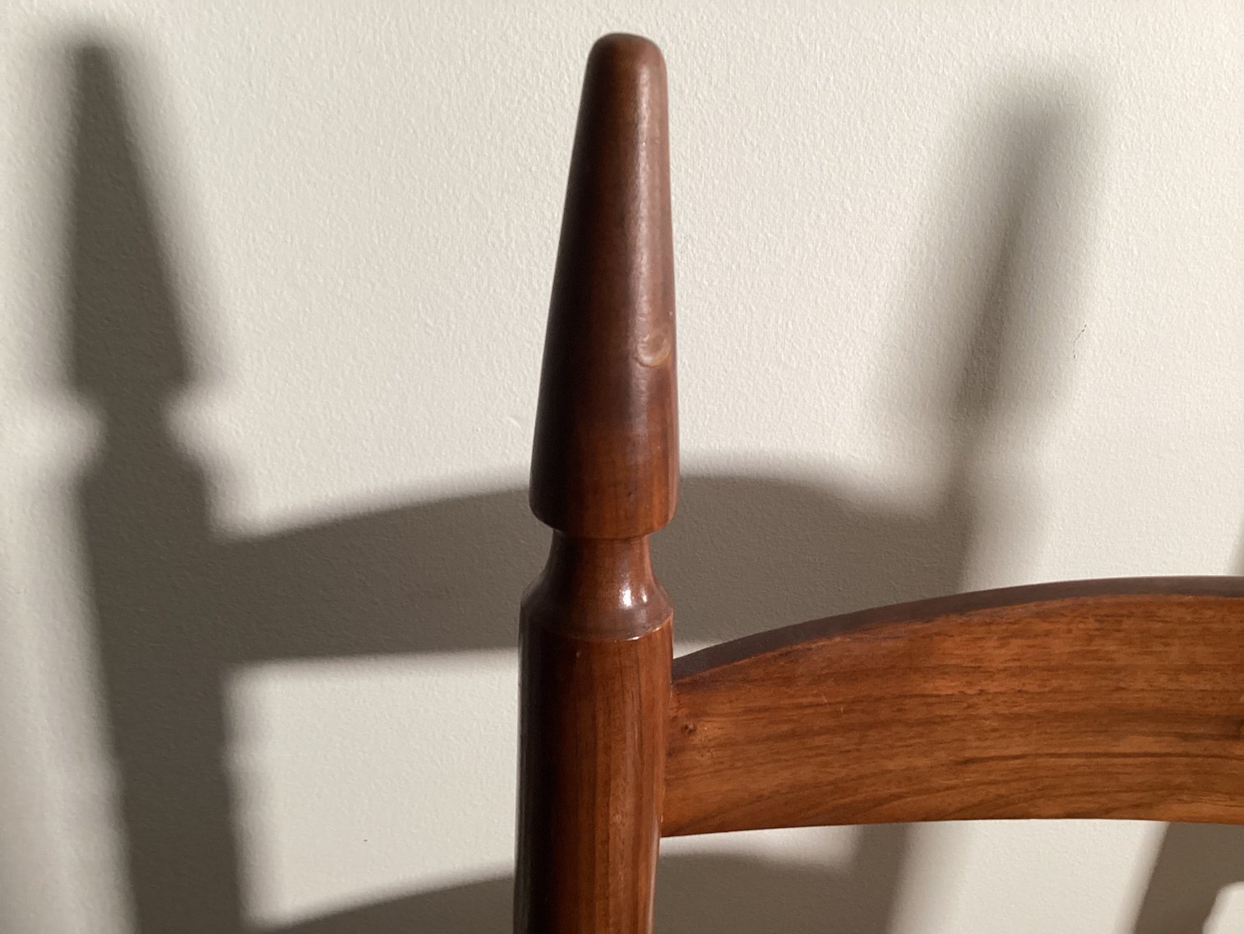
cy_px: 467
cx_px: 622
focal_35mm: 31
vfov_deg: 45.4
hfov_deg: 58.3
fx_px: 1114
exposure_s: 1/50
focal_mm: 3.3
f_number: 2.4
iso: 160
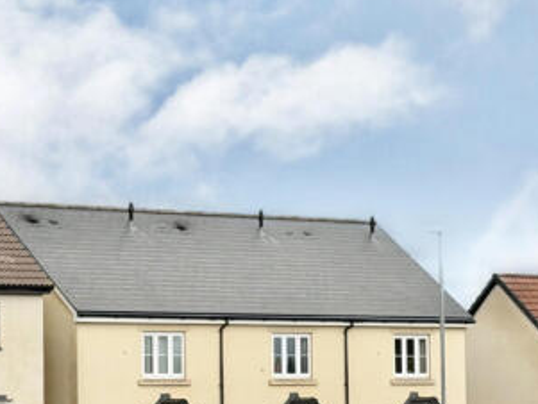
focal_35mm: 93
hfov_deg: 21.0
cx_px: 212
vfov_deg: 15.7
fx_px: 1446
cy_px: 376
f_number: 1.78
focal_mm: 6.76
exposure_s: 1/2033
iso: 64
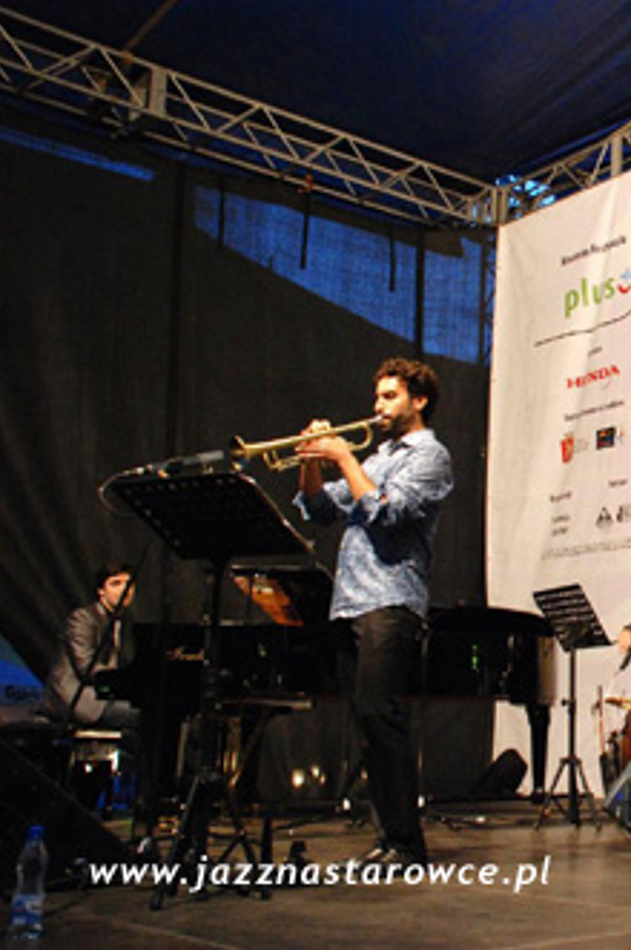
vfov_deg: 39.6
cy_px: 475
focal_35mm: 50
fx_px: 1317
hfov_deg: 25.0
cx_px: 700
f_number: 3.8
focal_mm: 22
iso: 1100
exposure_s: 1/30
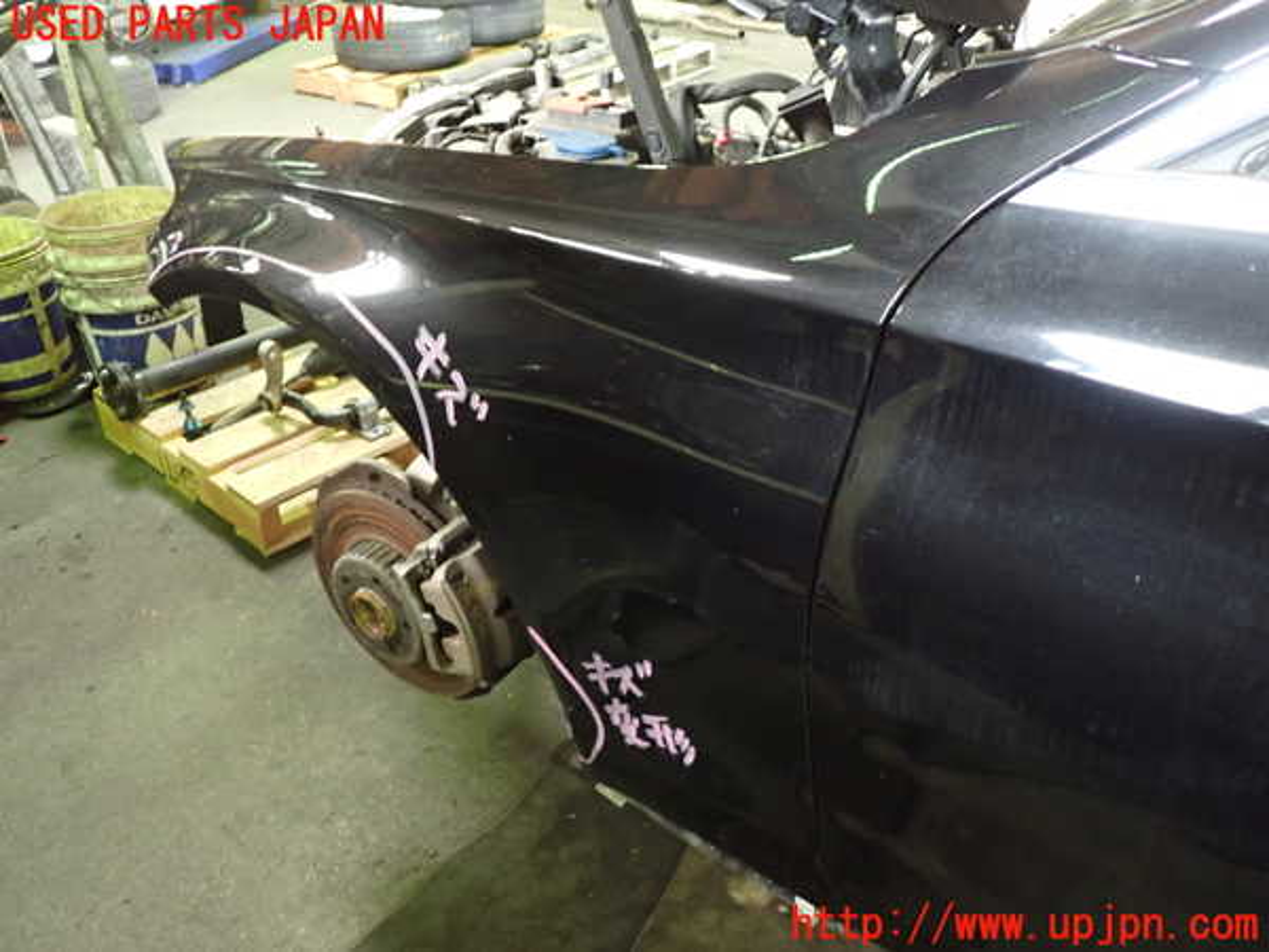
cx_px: 634
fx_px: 1100
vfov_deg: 46.8
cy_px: 476
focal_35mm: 30
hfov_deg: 60.0
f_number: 2.3
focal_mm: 5.4
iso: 800
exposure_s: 1/25
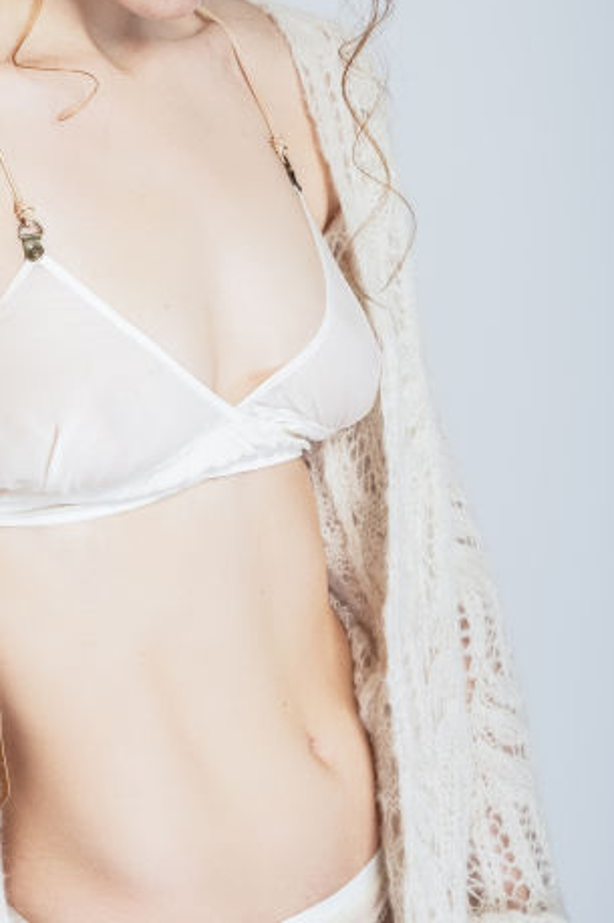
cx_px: 166
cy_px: 455
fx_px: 3354
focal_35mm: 131
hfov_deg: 10.4
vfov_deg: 15.7
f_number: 11
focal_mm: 50
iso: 200
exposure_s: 1/250
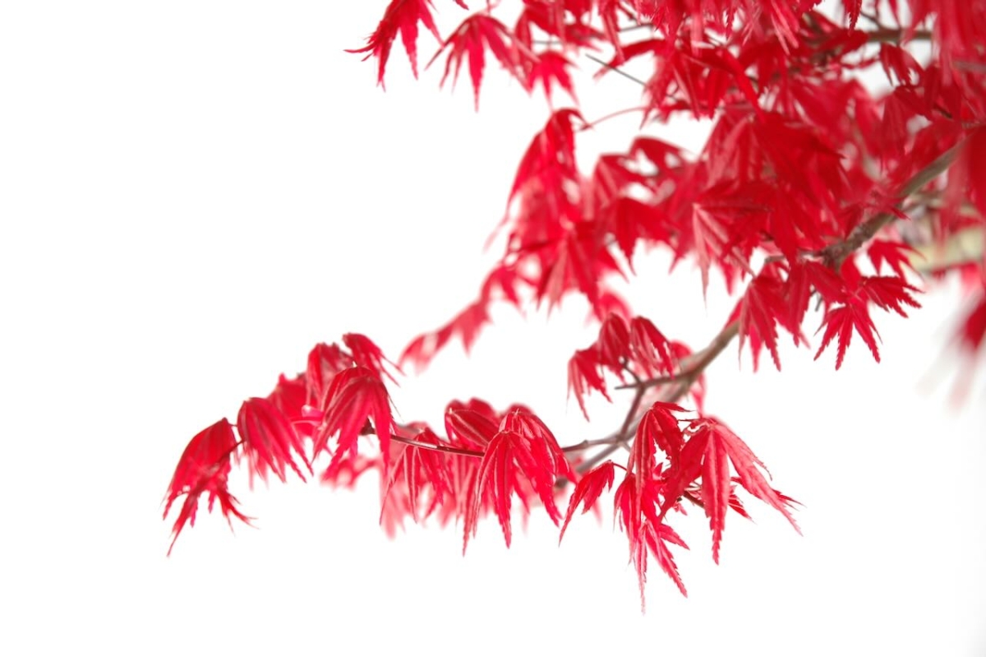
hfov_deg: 21.9
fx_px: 2546
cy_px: 328
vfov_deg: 14.7
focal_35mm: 93
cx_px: 493
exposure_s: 1/60
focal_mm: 62
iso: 200
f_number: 5
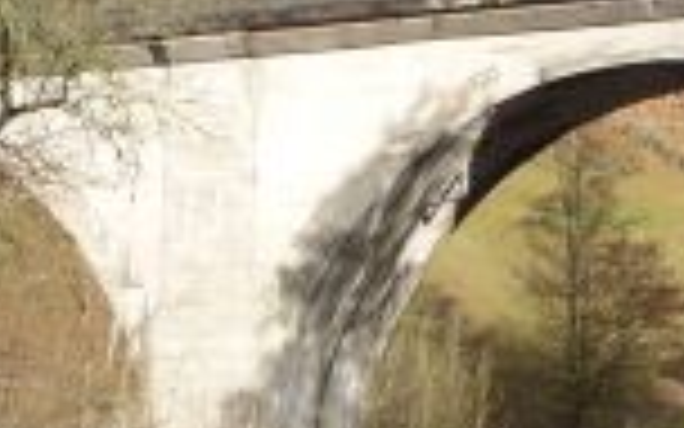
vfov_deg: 12.2
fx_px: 1995
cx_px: 468
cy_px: 261
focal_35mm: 107
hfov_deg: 19.4
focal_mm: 5.2
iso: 100
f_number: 4
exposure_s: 1/320
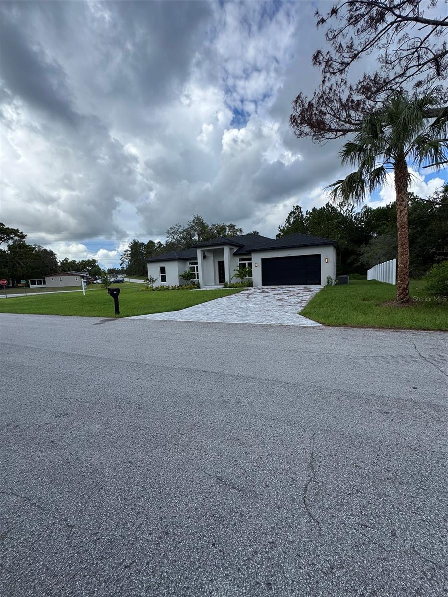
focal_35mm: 14
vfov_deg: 102.1
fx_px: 242
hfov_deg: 85.7
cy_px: 298
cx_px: 224
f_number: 2.2
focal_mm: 2.22
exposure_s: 1/1217
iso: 40
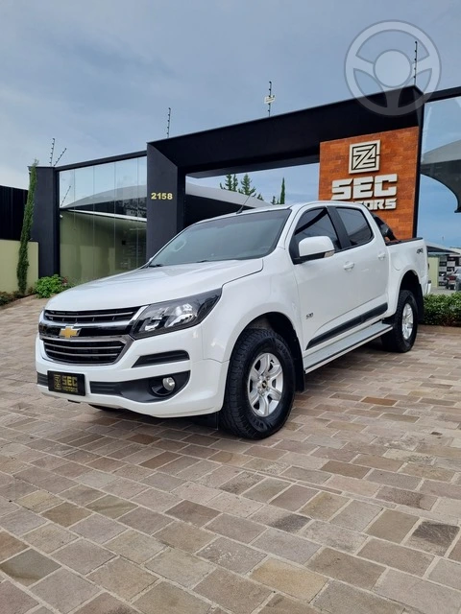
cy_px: 307
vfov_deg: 67.3
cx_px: 230
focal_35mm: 26
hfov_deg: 53.1
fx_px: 462
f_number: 1.8
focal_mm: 5.4
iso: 50
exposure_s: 1/469
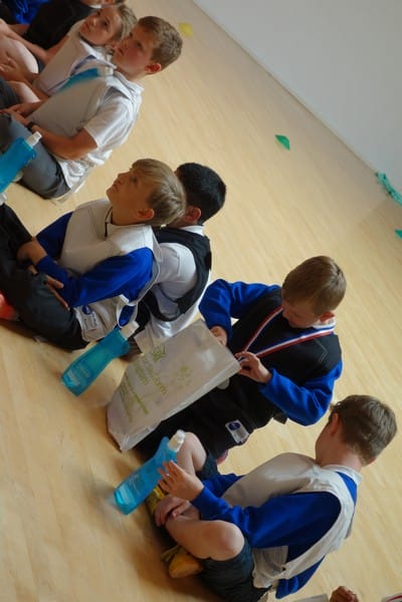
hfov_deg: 17.7
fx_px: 1290
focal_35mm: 77
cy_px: 301
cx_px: 201
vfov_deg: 26.3
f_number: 4
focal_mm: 28.5
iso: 160
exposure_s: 1/80
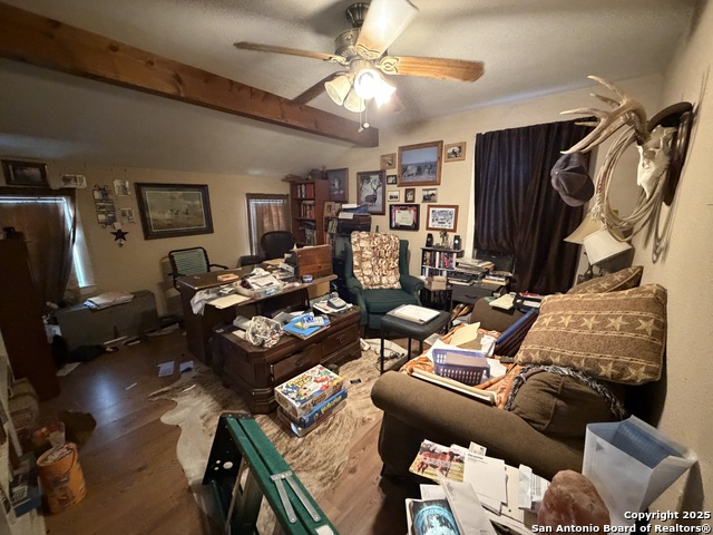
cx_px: 356
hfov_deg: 102.1
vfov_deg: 85.7
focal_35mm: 14
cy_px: 268
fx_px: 288
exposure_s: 1/40
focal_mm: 2.22
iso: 1000
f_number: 2.2
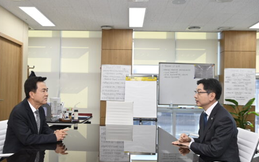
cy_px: 90
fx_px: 275
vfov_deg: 32.8
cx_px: 118
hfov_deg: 50.3
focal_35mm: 39
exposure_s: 1/200
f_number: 5
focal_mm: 32
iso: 800
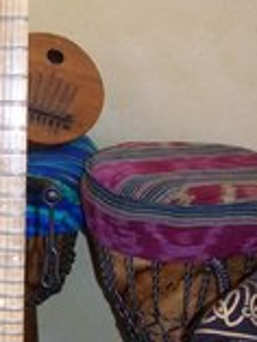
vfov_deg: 20.1
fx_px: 959
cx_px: 7
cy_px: 257
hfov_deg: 15.0
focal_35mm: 97
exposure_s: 1/60
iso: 140
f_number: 2.8
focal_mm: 6.3
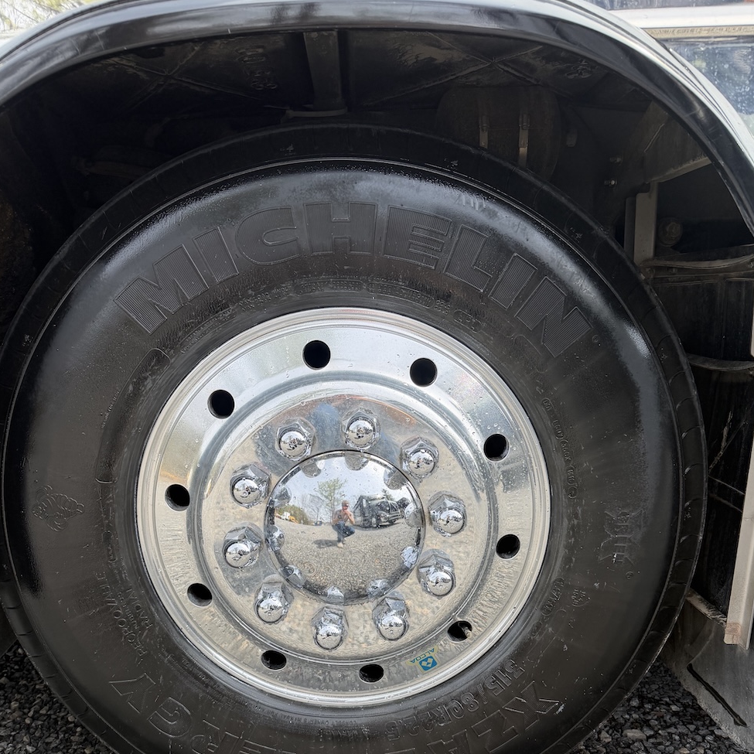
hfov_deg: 55.6
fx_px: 715
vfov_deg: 54.5
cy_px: 502
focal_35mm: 29
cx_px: 378
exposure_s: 1/955
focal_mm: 6.76
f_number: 1.78
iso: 100
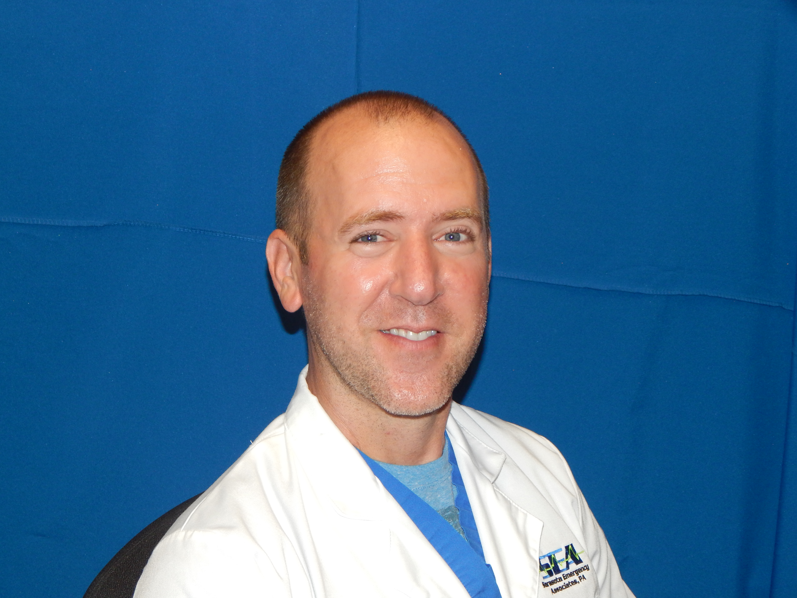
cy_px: 299
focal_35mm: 69
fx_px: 1589
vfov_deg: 21.3
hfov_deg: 28.2
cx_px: 398
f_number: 4.1
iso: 200
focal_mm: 12.3
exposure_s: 1/30
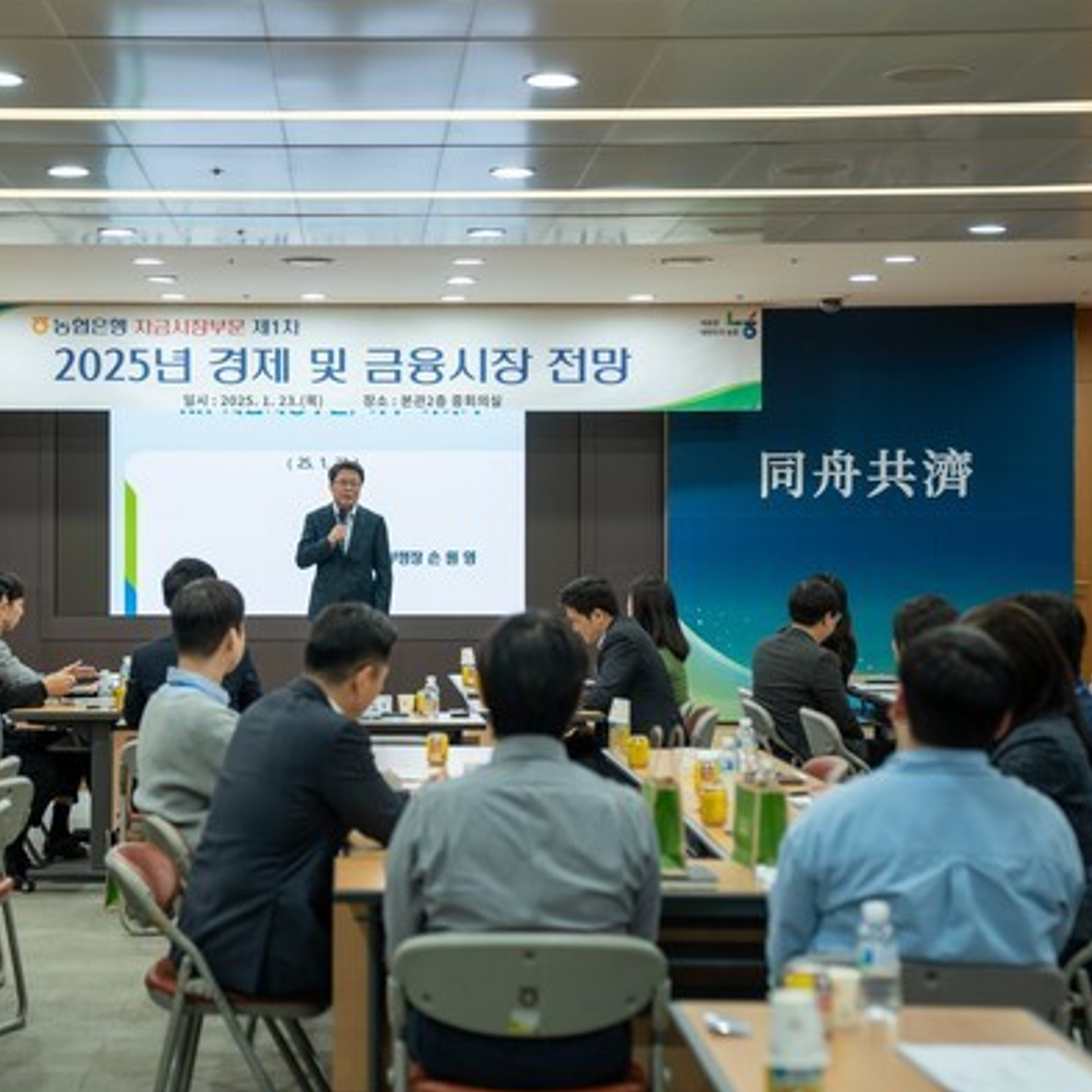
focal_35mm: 70
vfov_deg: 24.7
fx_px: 2498
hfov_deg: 24.5
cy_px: 539
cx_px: 342
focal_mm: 54
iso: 200
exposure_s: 1/80
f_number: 2.8
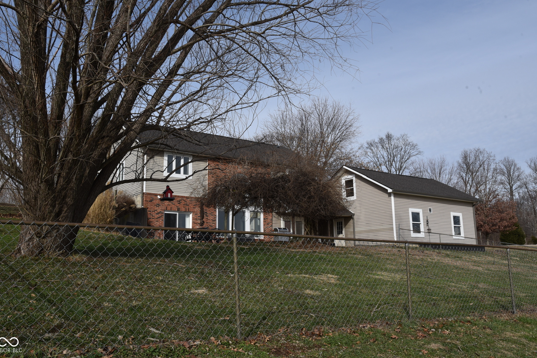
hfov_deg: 58.7
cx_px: 264
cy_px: 174
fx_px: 477
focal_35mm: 32
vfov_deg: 41.1
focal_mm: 31
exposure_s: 1/640
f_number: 13
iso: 500
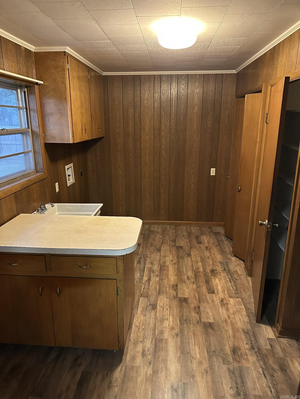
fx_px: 277
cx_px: 150
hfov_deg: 56.8
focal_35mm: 24
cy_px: 200
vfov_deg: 71.6
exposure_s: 1/40
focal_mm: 6.86
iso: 640
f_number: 1.78
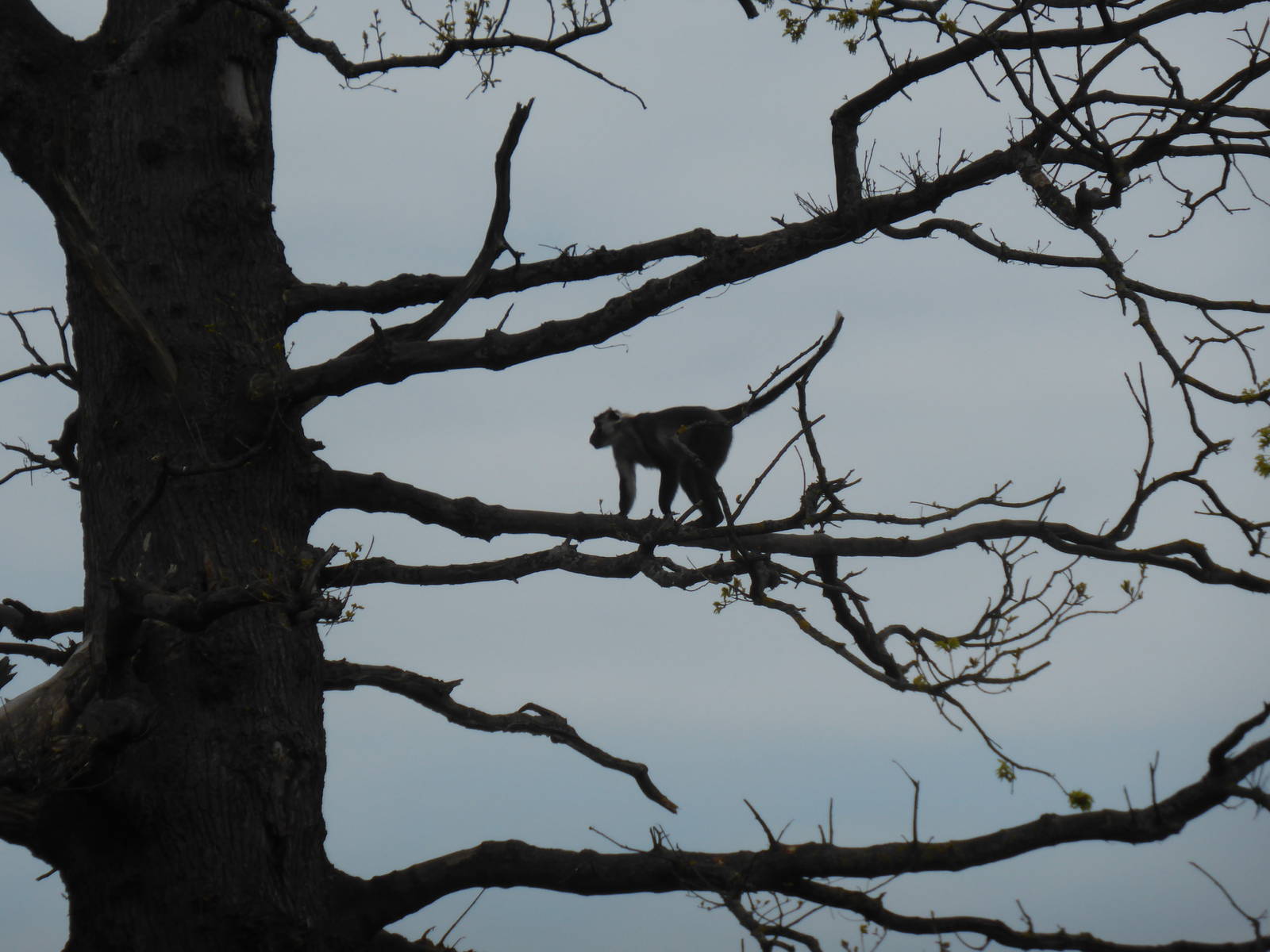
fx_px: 8658
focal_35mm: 236
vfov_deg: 6.3
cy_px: 476
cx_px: 635
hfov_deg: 8.4
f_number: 5.6
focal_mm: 38.2
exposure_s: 1/800
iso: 100
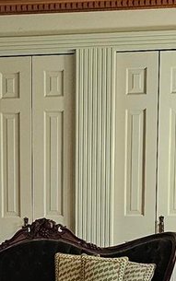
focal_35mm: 121
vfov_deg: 16.7
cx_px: -41
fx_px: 927
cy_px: 314
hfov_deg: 10.6
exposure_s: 1/120
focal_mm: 6.3
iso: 800
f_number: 1.7
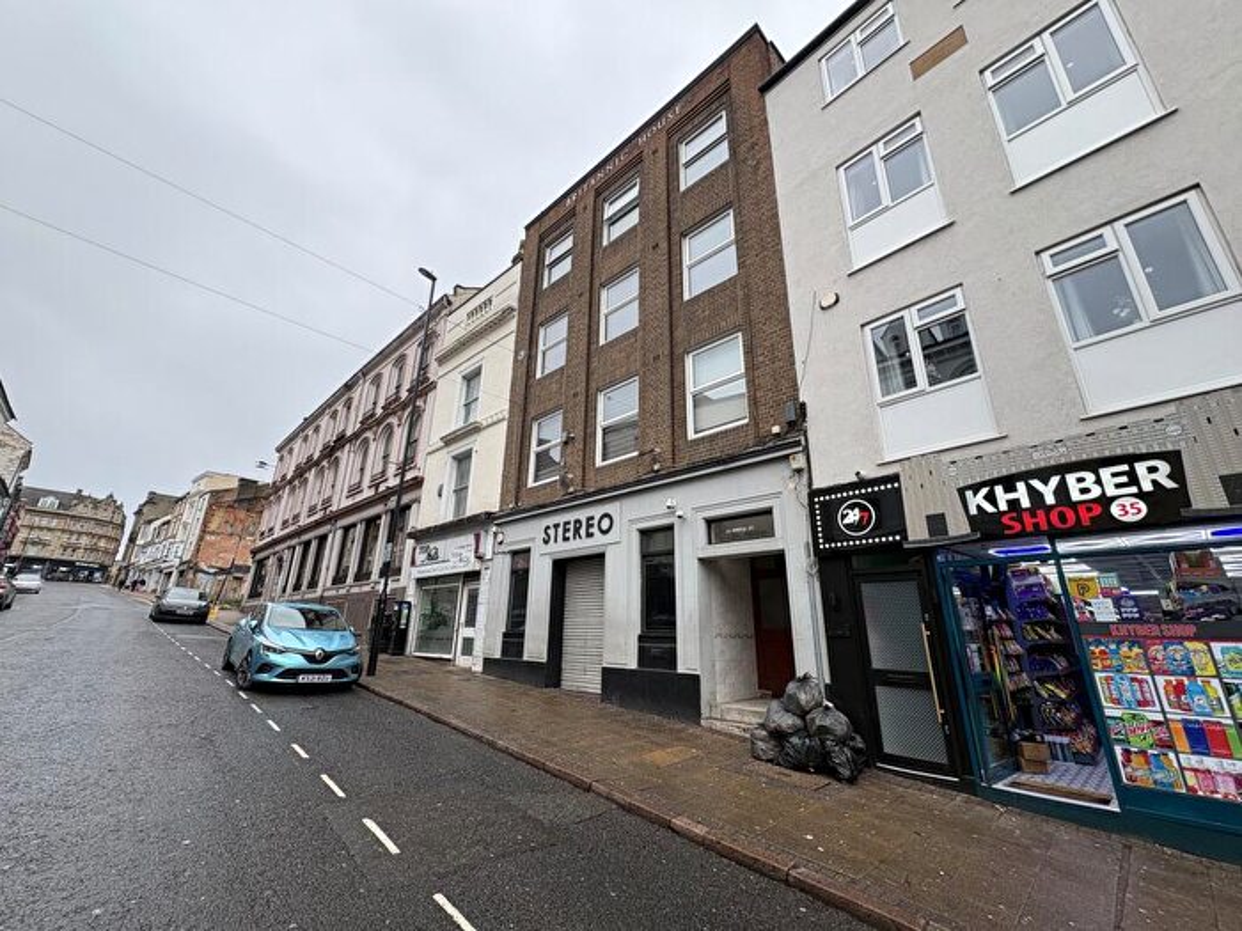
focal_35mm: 14
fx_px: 502
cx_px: 621
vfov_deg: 85.7
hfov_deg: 102.1
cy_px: 466
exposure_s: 1/166
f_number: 2.2
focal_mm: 2.22
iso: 40
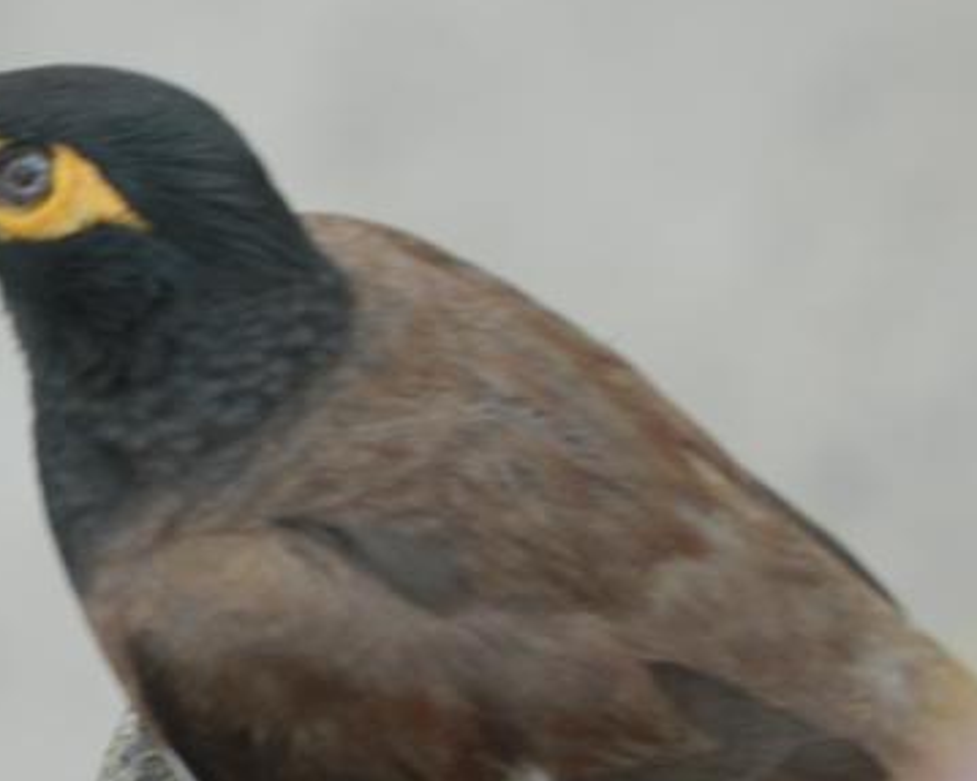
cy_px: 487
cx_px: 272
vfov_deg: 2.0
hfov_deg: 2.6
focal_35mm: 758
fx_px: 21912
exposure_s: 1/100
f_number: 5.7
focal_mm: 83.7
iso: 100
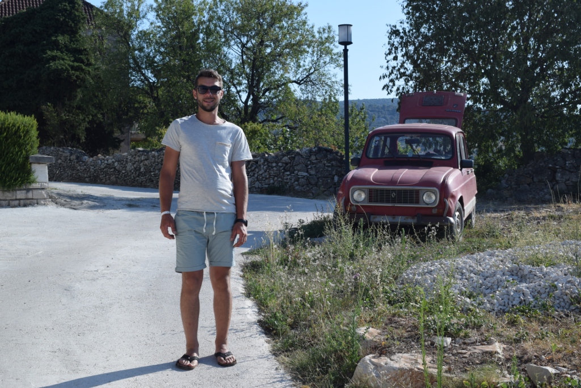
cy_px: 194
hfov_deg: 33.4
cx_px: 290
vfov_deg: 22.6
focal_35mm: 60
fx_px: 968
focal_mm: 40
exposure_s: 1/200
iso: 250
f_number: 9
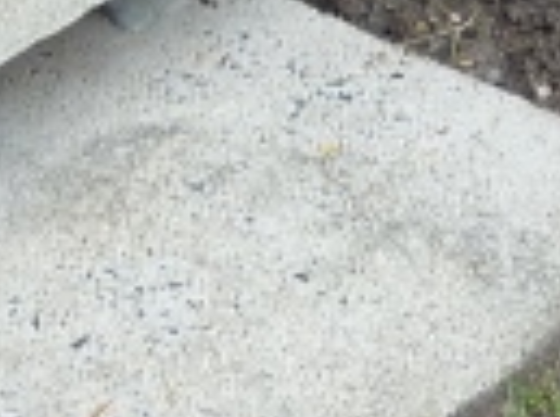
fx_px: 3210
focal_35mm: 199
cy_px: -1047
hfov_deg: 10.0
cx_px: 234
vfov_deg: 6.4
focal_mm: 4.1
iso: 80
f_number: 3.3
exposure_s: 1/100
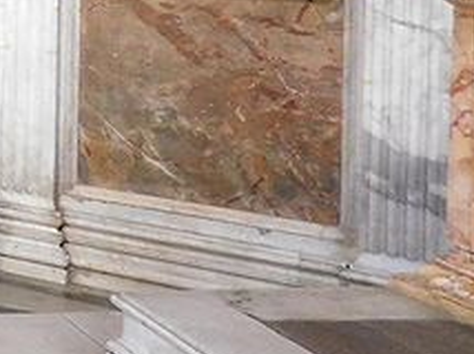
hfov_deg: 17.7
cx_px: -408
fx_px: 1176
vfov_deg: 16.3
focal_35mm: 86
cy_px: -100
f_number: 3
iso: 800
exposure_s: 1/10
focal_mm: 4
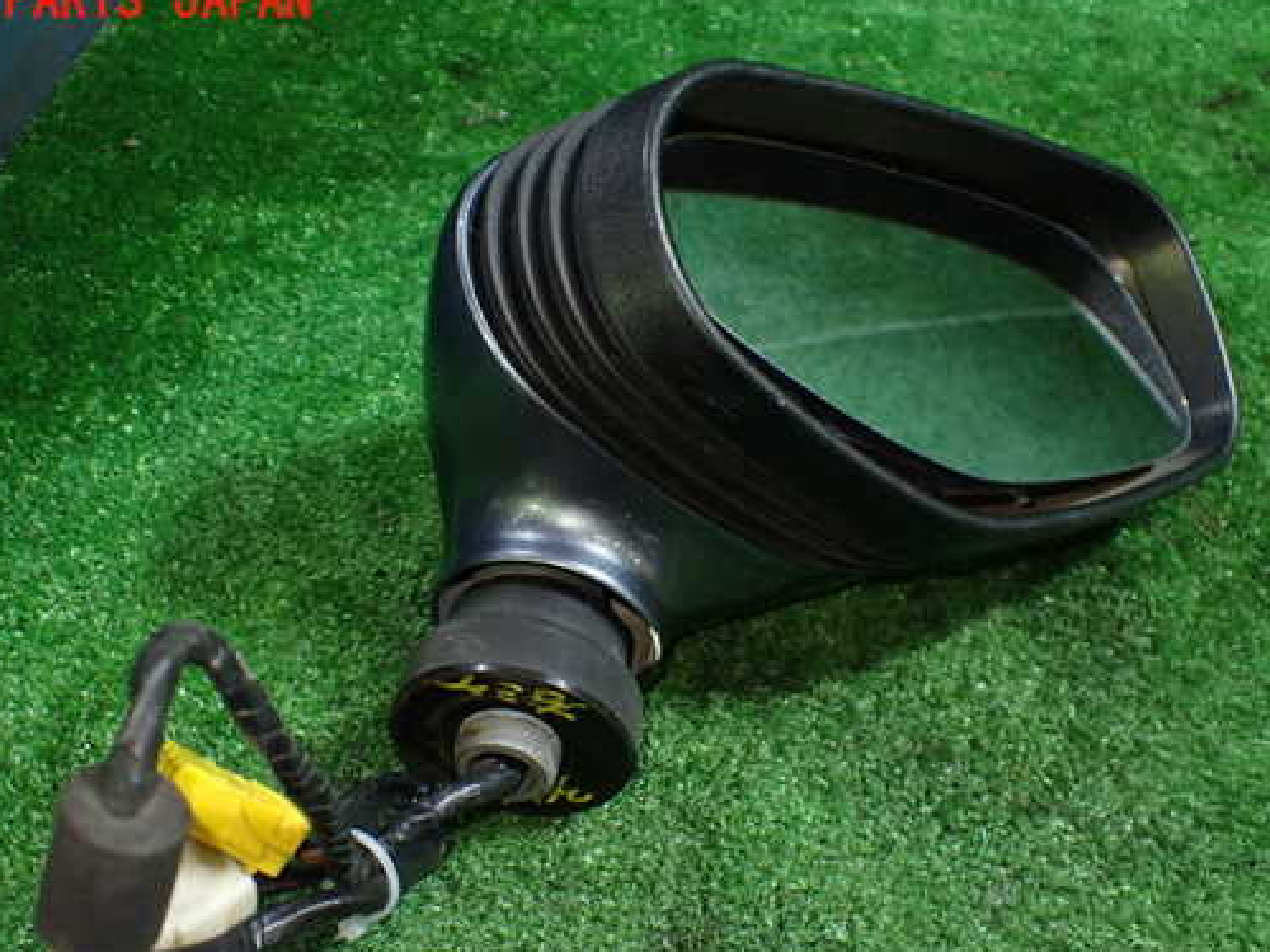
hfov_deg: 51.3
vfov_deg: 39.6
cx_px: 612
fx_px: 1321
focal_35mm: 36
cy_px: 541
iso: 800
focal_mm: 5.4
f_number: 2.3
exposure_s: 1/100
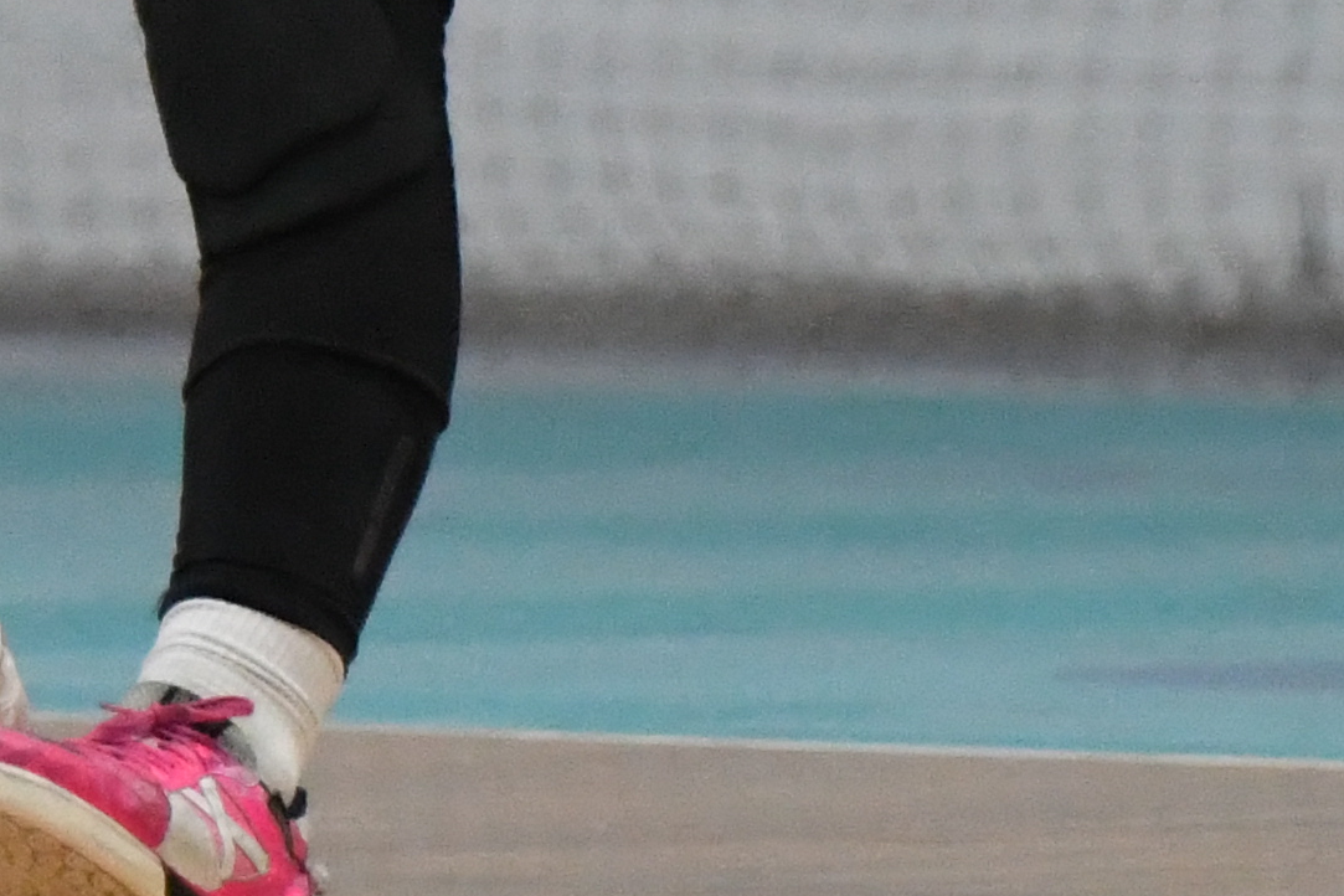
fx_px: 50284
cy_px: -892
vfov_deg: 1.0
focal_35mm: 1347
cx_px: -660
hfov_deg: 1.5
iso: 5000
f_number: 2.8
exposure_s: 1/1000
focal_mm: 175
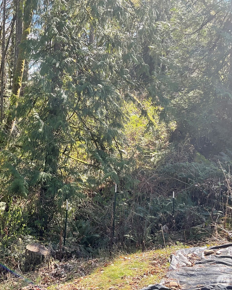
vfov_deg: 46.8
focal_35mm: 39
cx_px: 81
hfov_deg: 37.9
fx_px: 335
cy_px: 141
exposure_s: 1/212
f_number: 1.8
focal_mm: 3
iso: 16
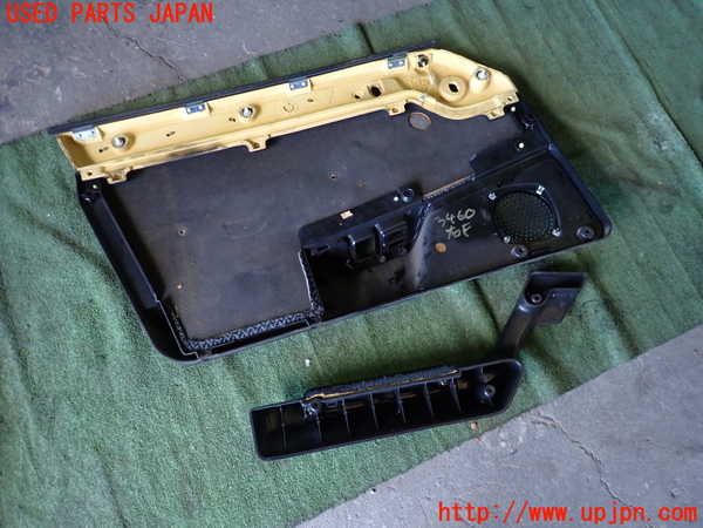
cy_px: 264
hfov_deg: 69.4
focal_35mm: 25
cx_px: 352
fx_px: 508
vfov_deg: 54.9
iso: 200
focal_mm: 4.5
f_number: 2
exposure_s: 1/50
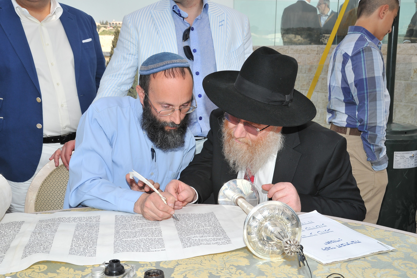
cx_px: 208
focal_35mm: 46
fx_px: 533
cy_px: 139
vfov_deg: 29.2
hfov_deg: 42.8
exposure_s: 1/250
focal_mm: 46
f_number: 14
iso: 500
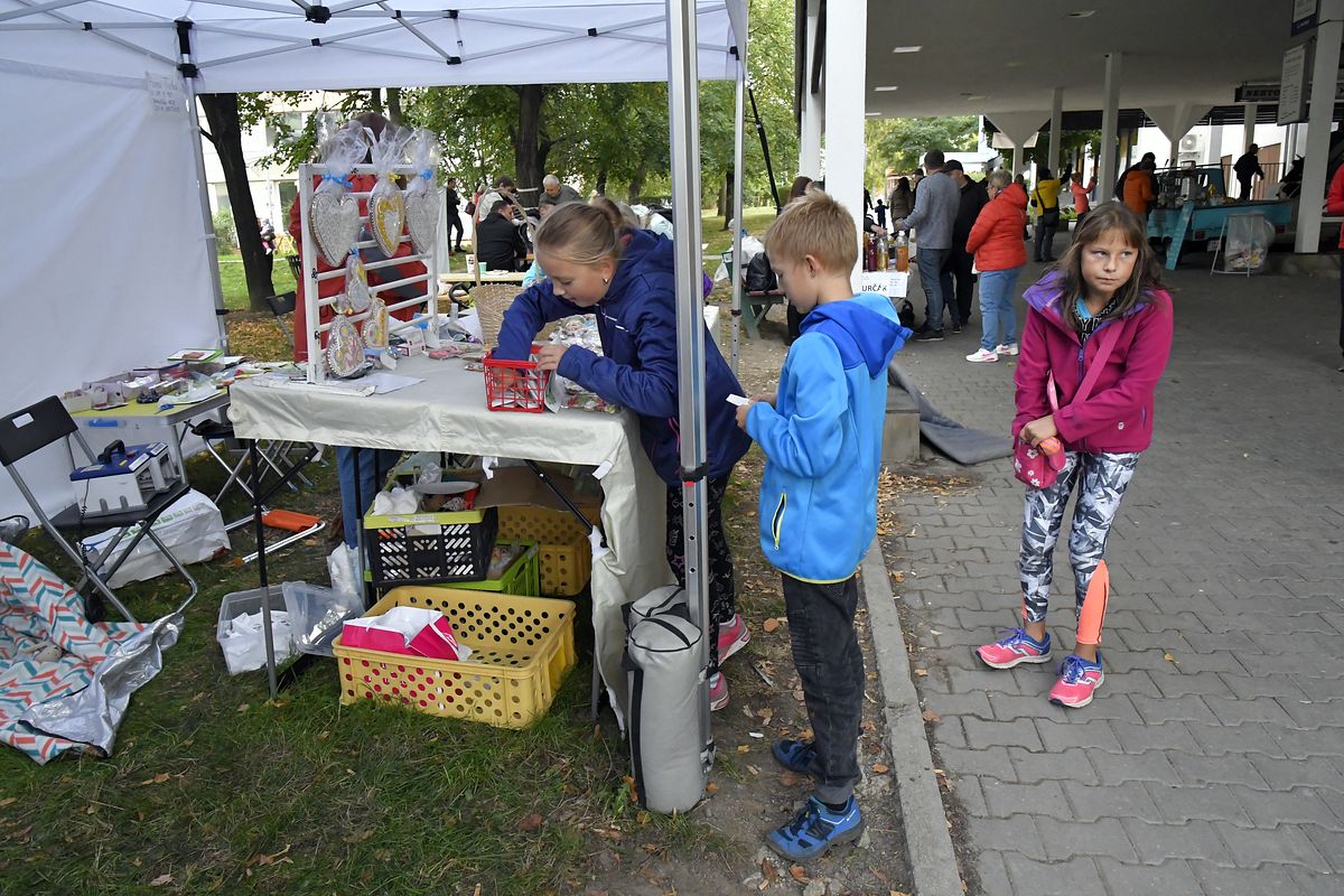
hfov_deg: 73.7
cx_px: 672
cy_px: 448
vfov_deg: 53.1
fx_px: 896
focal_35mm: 24
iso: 5000
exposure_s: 1/160
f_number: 5.6
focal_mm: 16
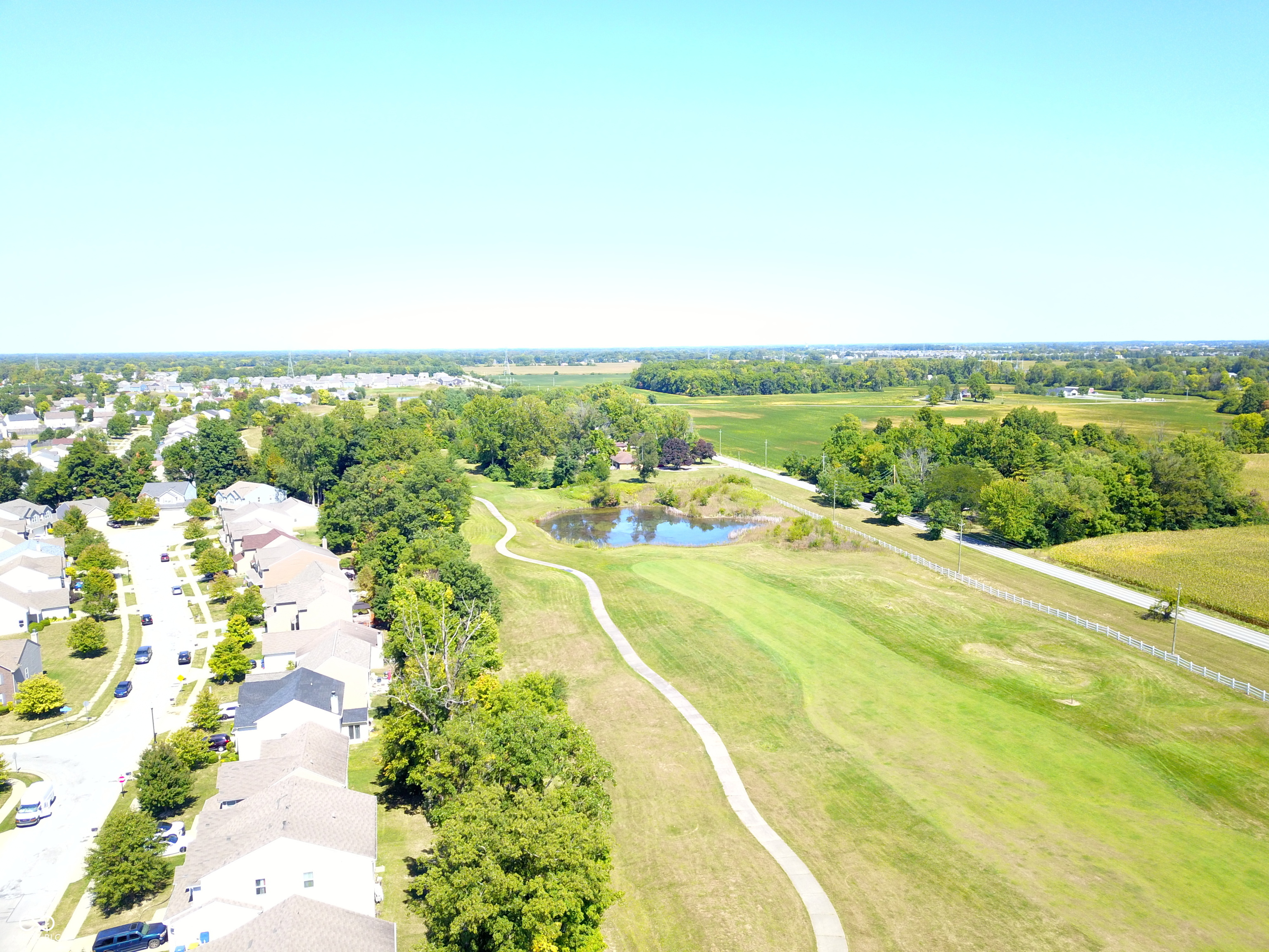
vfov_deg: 53.1
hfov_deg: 67.3
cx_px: 634
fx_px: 953
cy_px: 476
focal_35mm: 26
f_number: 2.2
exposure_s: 1/500
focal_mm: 4.73
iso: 100
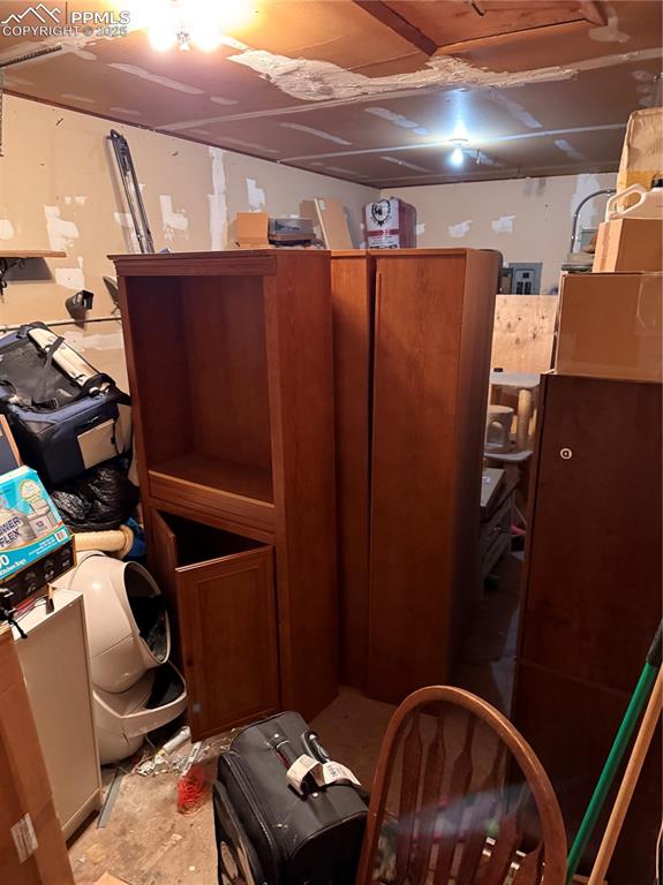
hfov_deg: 56.8
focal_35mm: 24
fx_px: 614
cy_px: 442
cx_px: 332
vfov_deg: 71.6
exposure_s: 1/30
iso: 1000
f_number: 1.78
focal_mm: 6.76
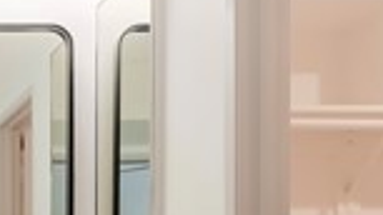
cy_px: 296
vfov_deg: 16.1
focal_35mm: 70
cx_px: -240
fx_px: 711
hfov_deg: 22.6
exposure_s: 1/10
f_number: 9
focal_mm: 16
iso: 100
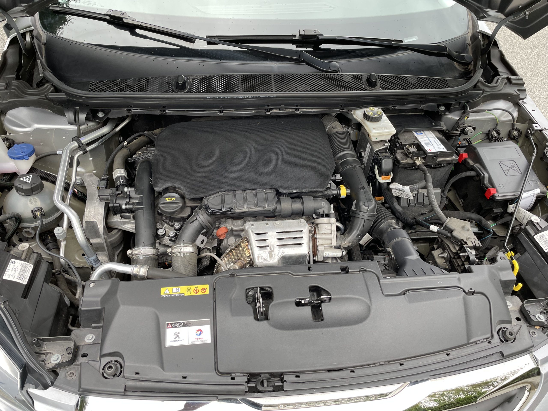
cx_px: 274
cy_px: 206
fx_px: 412
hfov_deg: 67.3
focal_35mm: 26
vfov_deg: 53.1
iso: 40
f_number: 1.6
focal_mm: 4.2
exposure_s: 1/121
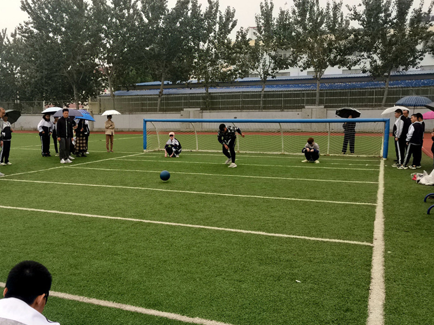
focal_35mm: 39
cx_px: 141
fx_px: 489
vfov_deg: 36.7
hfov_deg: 47.0
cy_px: 190
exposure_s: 1/181
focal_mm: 3.95
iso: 50
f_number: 1.8
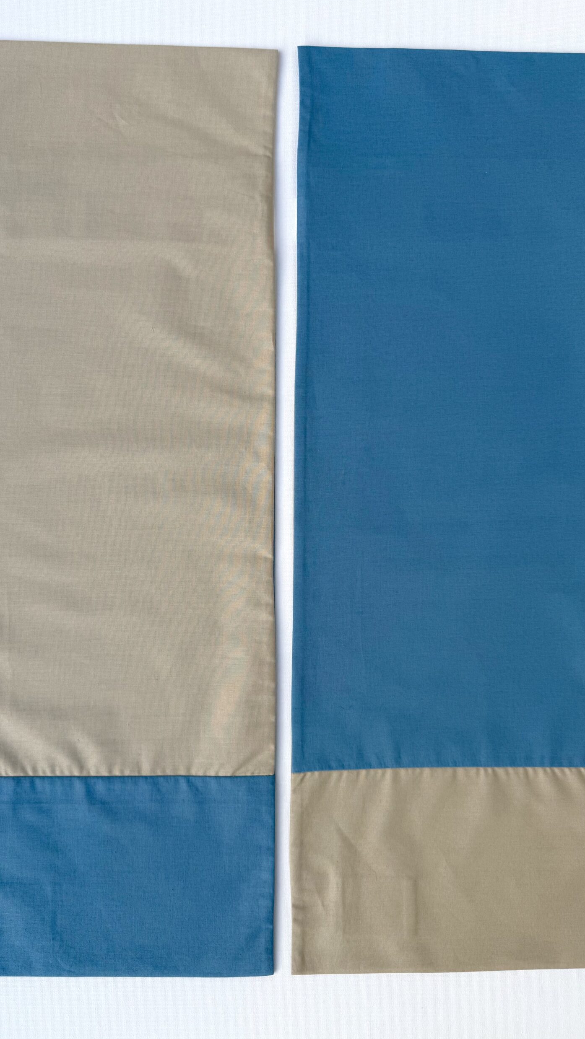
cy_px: 504
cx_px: 289
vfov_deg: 69.8
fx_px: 744
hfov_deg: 42.9
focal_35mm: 27
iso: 80
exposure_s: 1/780
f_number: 1.78
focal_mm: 6.76
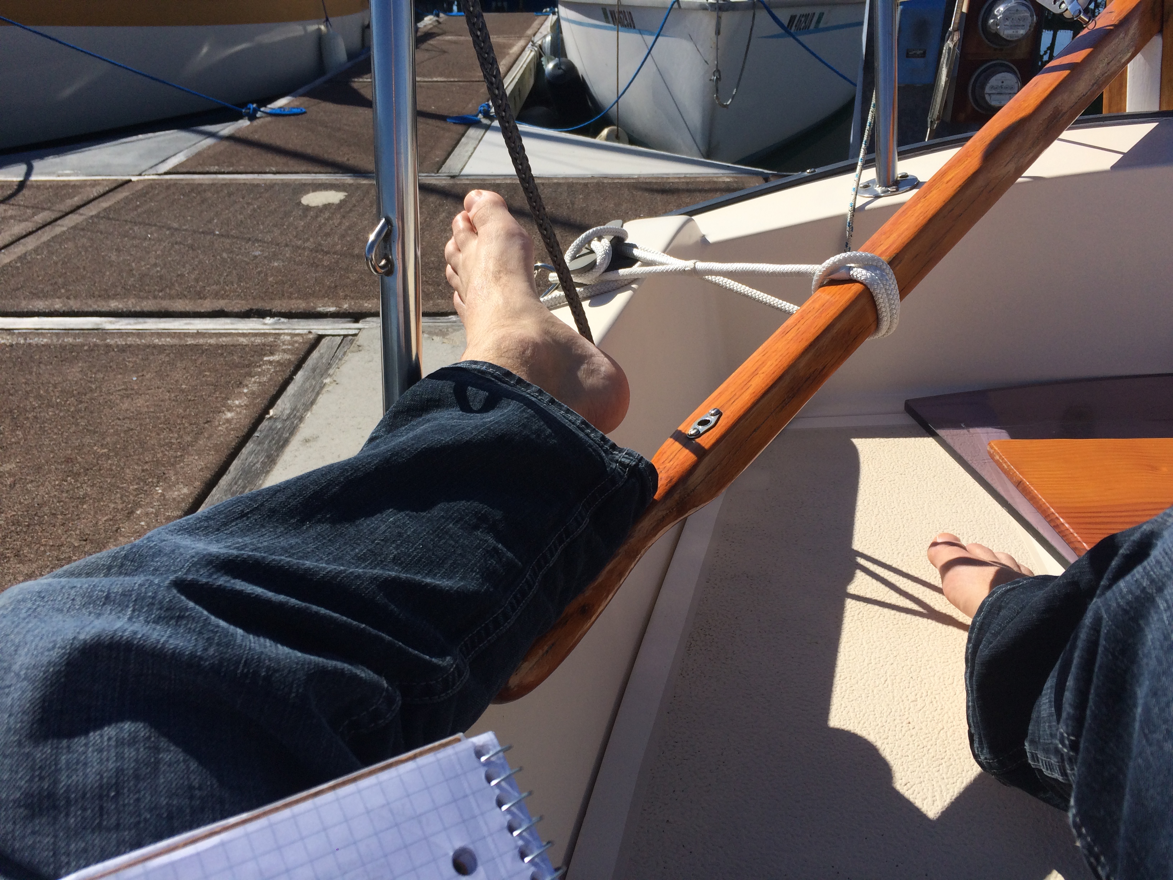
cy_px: 440
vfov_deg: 48.2
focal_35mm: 29
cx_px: 586
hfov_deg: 61.7
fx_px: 983
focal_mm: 4.15
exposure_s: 1/3165
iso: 32
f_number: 2.2
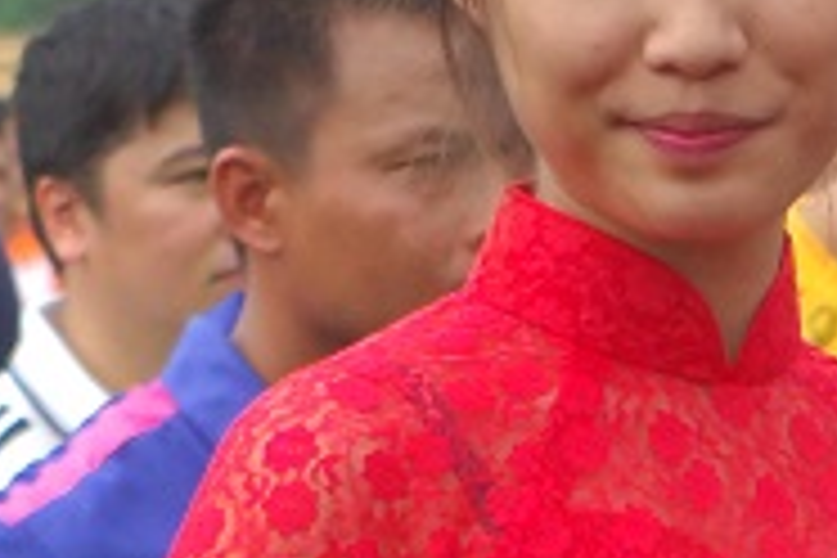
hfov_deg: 3.4
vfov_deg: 2.3
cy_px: 896
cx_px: 792
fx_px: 14035
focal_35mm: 604
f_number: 10
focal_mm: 75
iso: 800
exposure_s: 1/400
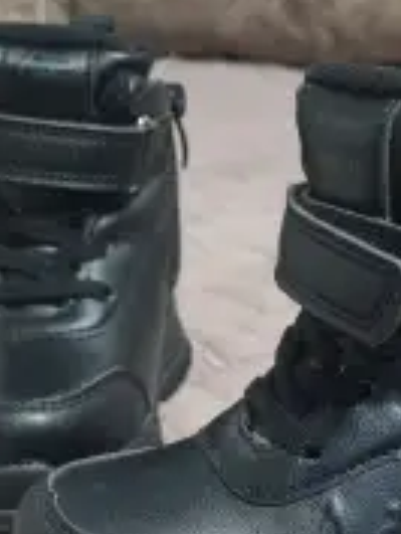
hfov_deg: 22.2
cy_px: 477
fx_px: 1018
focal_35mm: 66
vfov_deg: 28.3
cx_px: 253
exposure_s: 1/25
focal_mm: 5.4
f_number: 1.8
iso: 800
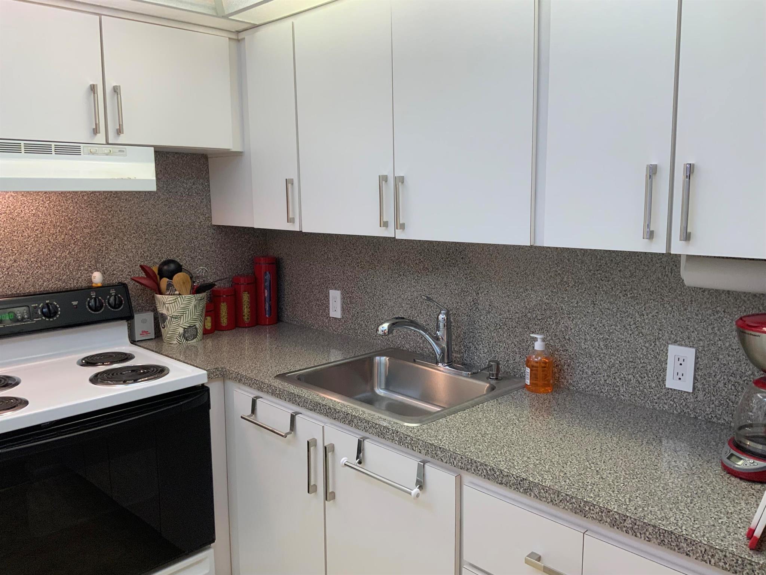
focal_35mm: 29
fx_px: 642
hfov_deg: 61.7
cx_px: 383
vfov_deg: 48.2
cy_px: 288
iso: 64
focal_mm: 3
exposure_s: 1/120
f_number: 1.8
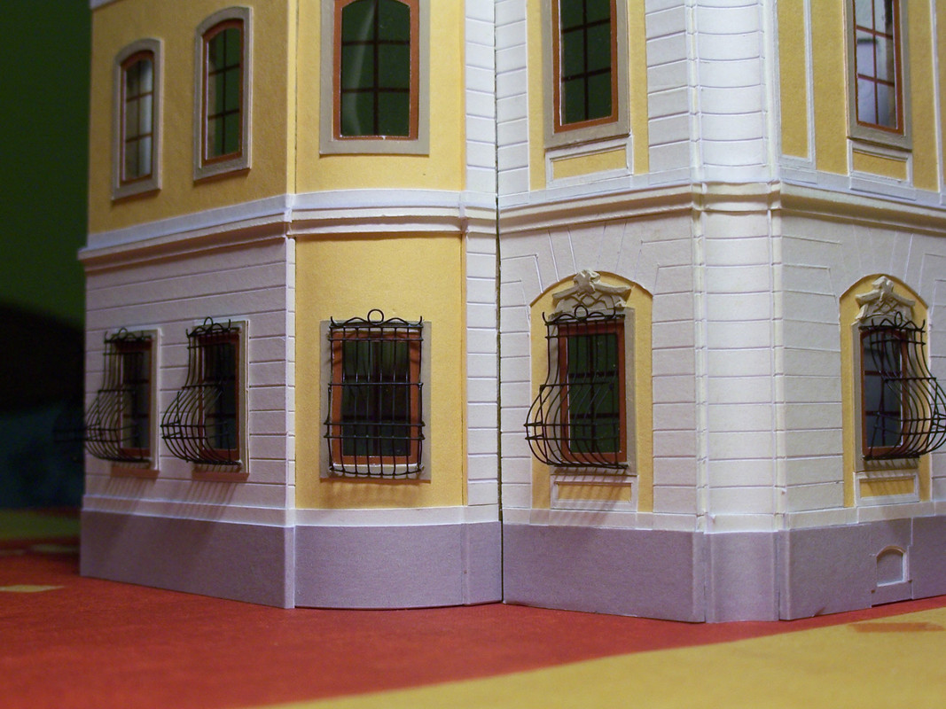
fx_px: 1640
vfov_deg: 24.4
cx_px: 473
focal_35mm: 60
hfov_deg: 32.2
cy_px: 354
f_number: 2.8
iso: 140
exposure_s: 1/45
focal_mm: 10.3
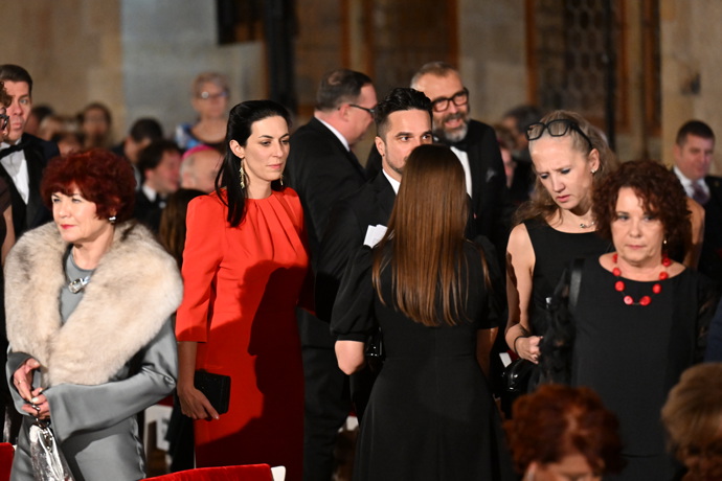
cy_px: 240
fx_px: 4011
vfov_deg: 6.9
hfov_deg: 10.3
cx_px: 361
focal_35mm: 200
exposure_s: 1/320
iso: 8000
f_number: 4
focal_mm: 200
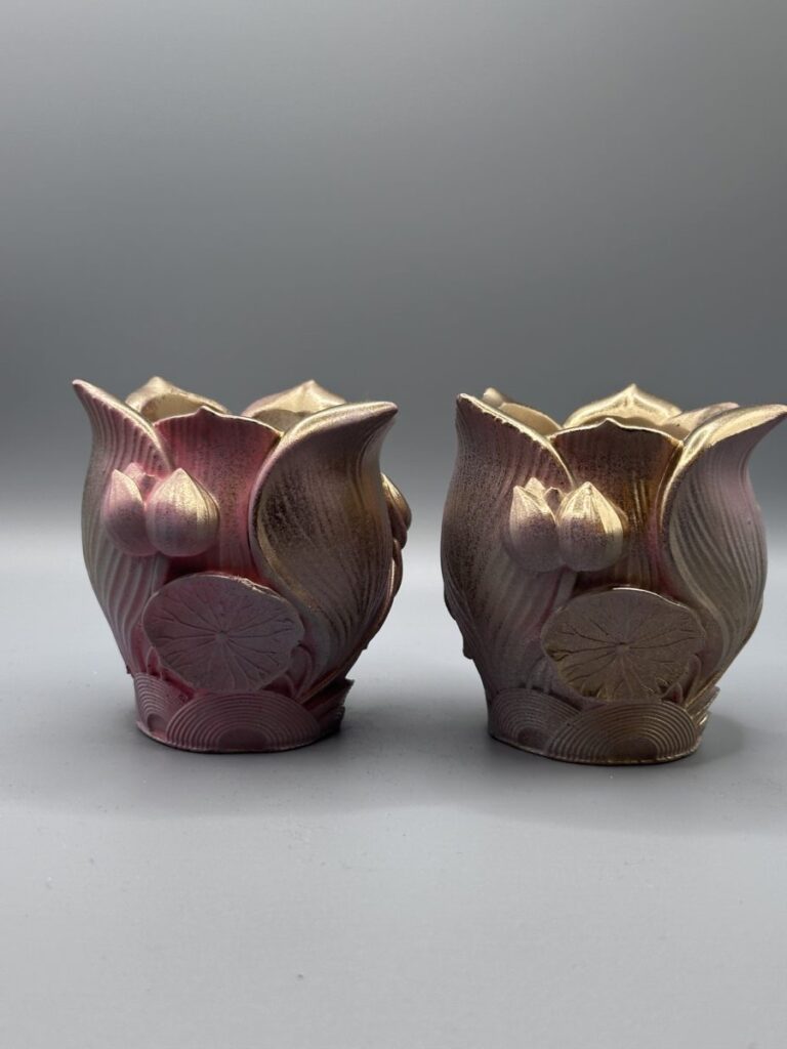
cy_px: 524
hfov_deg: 30.3
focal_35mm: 48
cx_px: 394
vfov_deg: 39.7
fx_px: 1455
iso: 64
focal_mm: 6.86
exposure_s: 1/170
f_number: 1.78
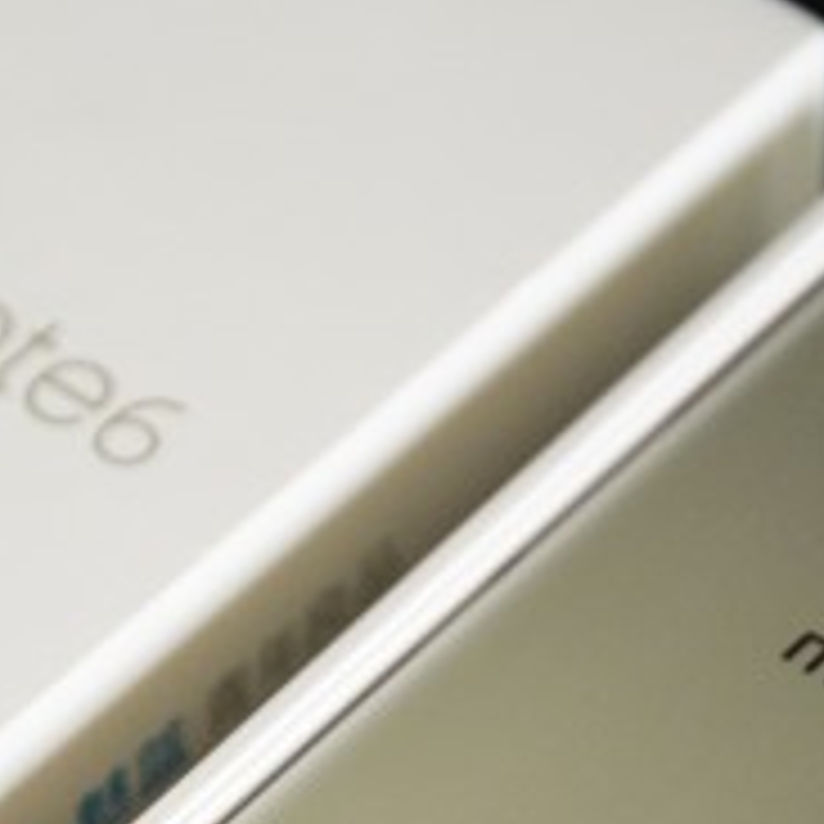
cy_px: 781
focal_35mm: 312
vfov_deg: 5.6
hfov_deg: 5.6
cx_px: 284
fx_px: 8403
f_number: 4
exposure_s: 1/100
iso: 1000
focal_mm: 105
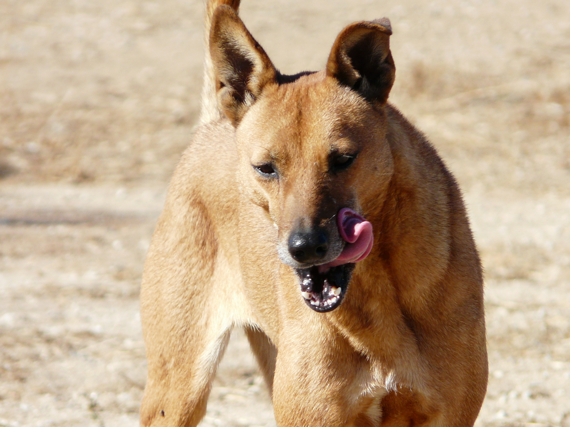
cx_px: 285
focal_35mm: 642
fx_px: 10571
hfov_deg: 3.1
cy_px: 214
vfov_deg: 2.3
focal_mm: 82.8
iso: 100
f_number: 5.6
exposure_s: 1/400
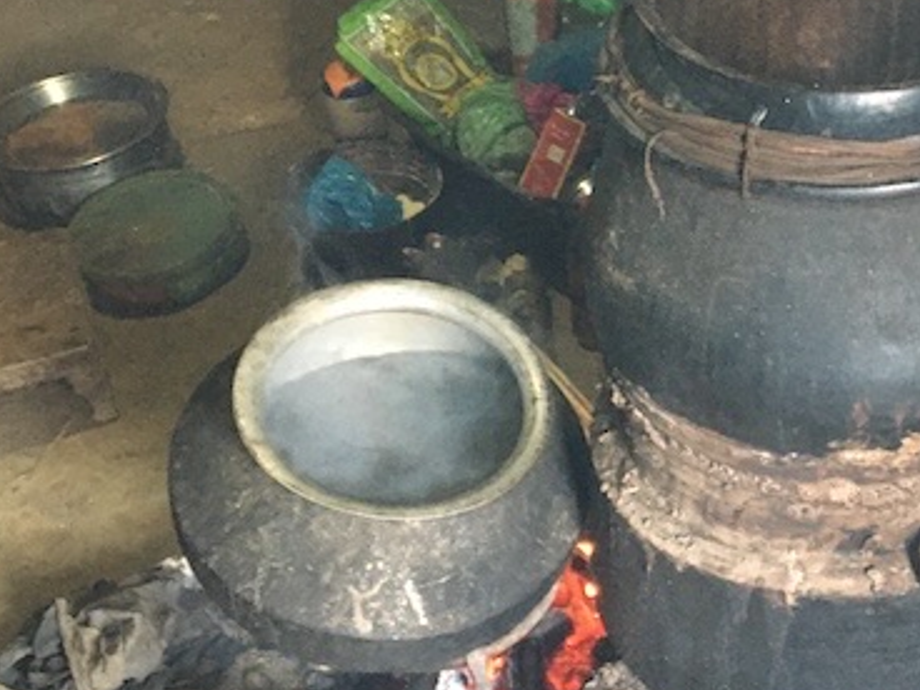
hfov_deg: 29.8
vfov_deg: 23.3
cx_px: 765
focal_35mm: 63
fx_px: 1674
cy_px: 312
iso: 250
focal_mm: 4.15
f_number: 2.2
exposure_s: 1/17
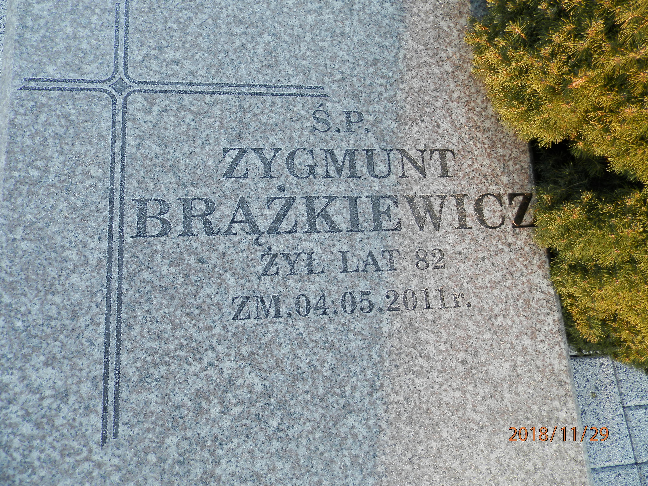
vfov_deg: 54.9
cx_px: 324
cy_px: 243
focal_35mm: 25
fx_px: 468
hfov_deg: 69.4
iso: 80
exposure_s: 1/80
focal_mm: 4.5
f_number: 3.1
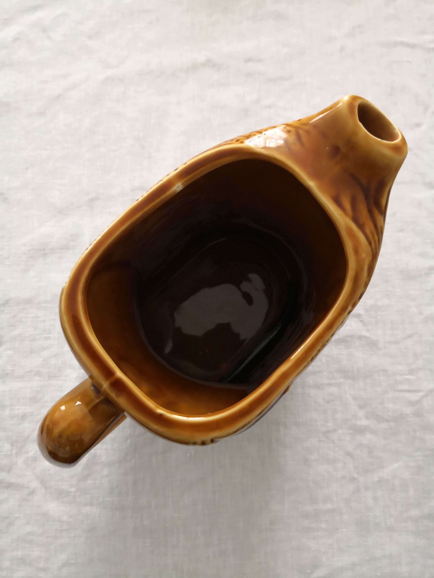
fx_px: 451
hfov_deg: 51.4
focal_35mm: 27
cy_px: 289
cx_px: 217
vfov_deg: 65.3
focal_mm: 3.95
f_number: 1.6
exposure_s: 1/25
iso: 400
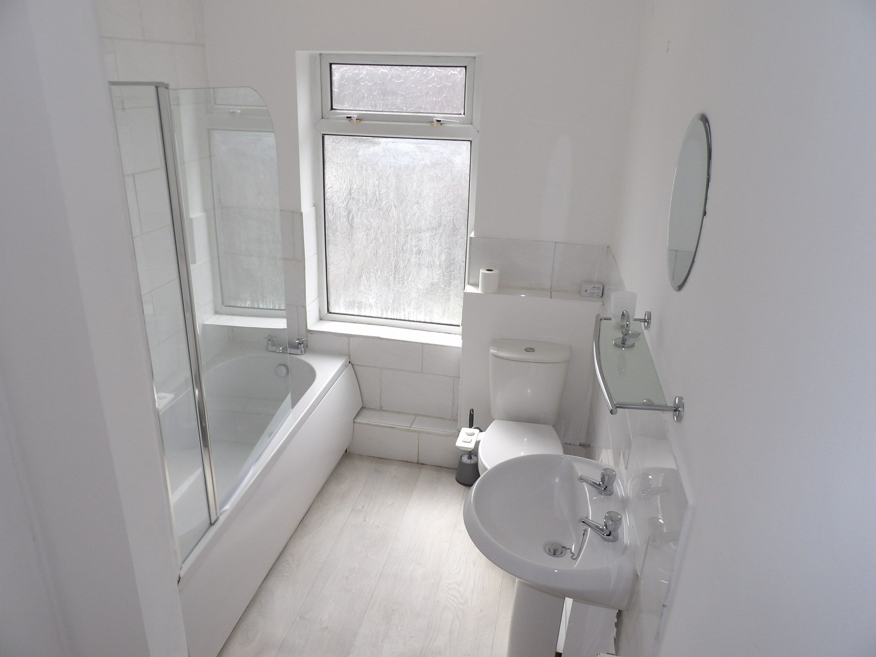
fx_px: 607
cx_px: 438
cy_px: 328
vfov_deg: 56.8
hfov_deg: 71.6
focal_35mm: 24
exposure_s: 1/204
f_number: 3.2
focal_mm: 4.3
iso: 100
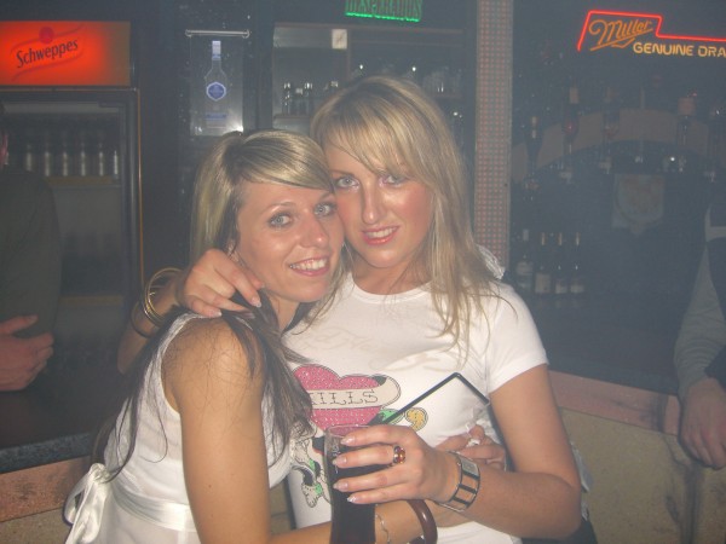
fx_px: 797
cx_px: 363
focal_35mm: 38
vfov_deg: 37.7
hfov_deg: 49.0
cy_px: 272
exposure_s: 1/60
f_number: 2.8
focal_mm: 7.9
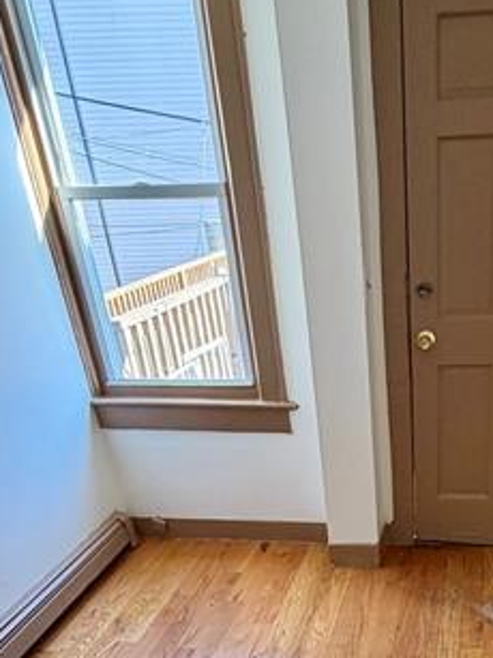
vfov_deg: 48.1
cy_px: 572
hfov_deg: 38.9
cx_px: 403
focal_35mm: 35
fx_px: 665
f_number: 2.2
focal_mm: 2.22
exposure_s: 1/121
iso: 200
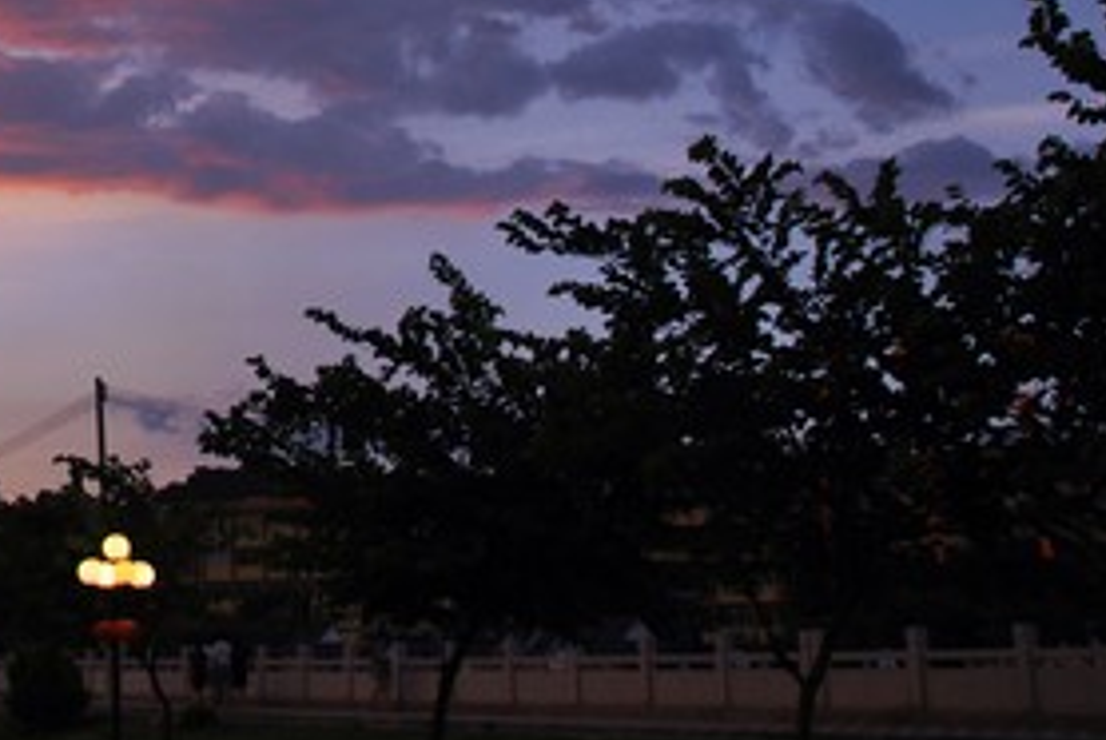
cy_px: 8
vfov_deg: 19.5
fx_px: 2091
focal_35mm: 68
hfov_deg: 27.0
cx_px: -131
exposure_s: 1/125
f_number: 5.6
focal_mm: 18
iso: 200
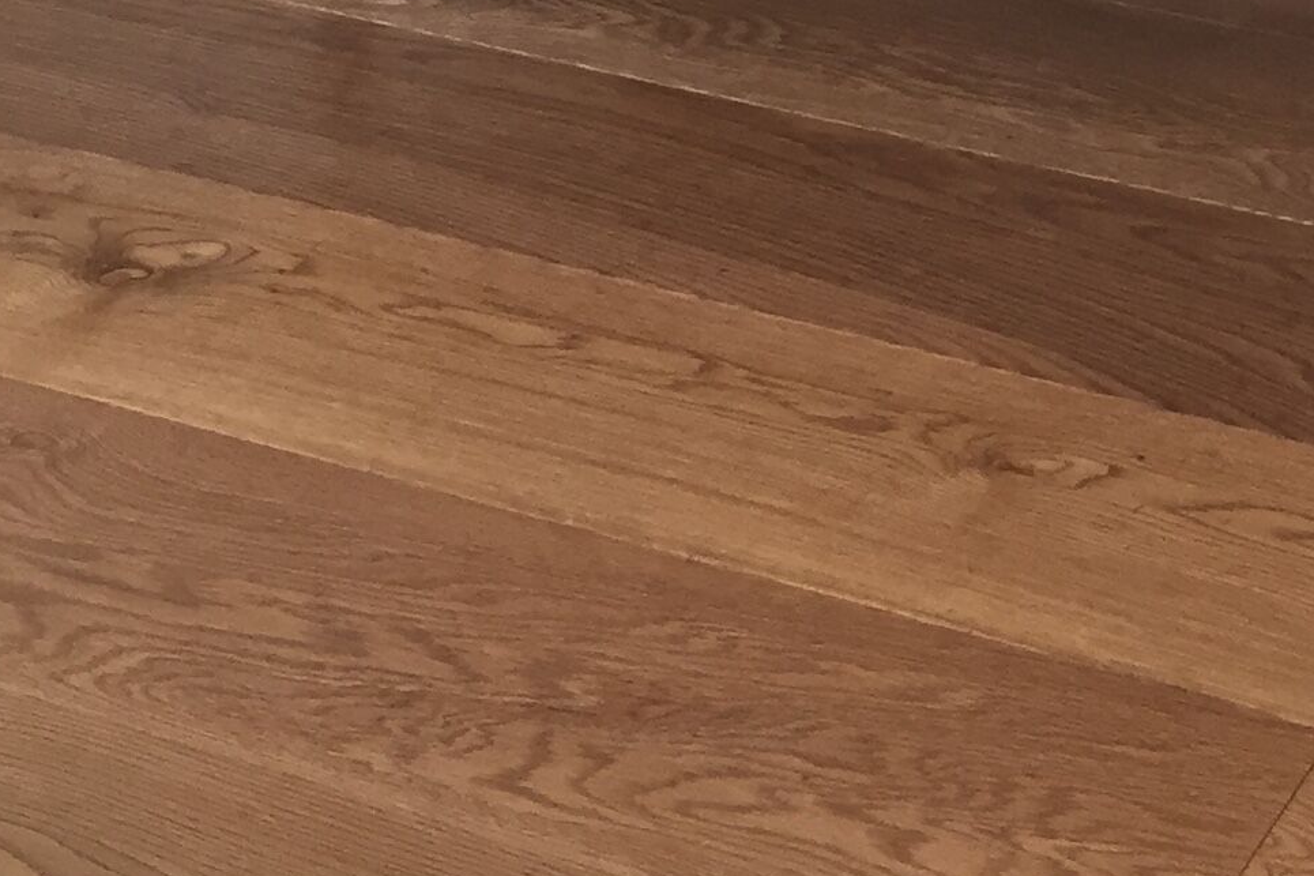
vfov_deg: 12.8
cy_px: -360
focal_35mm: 102
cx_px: 1163
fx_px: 3722
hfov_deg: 19.7
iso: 80
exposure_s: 1/33
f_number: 2.2
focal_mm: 4.15
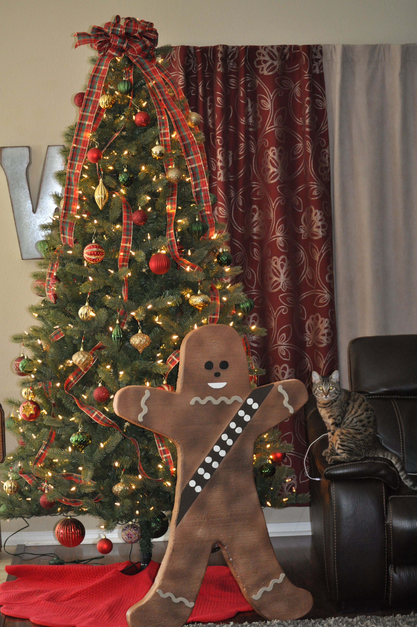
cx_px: 208
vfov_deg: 24.6
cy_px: 314
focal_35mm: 82
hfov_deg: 16.5
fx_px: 1437
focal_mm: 55
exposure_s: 1/30
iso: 1000
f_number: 4.5
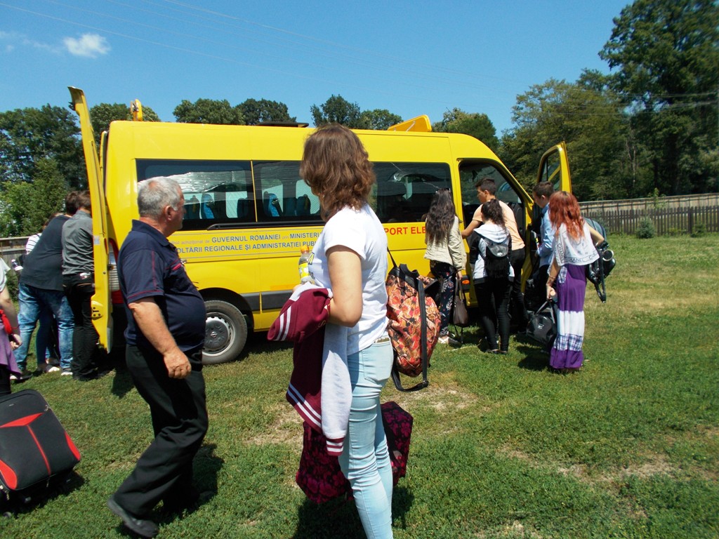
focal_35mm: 26
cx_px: 360
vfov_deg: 53.1
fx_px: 540
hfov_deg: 67.3
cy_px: 270
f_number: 8
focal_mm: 4.6
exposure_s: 1/200
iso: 80
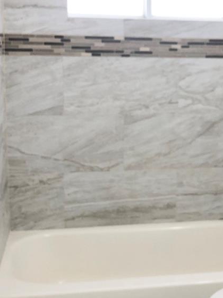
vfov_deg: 32.2
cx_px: 179
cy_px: 137
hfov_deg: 24.0
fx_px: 515
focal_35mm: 60
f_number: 1.8
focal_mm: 4
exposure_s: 1/40
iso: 25
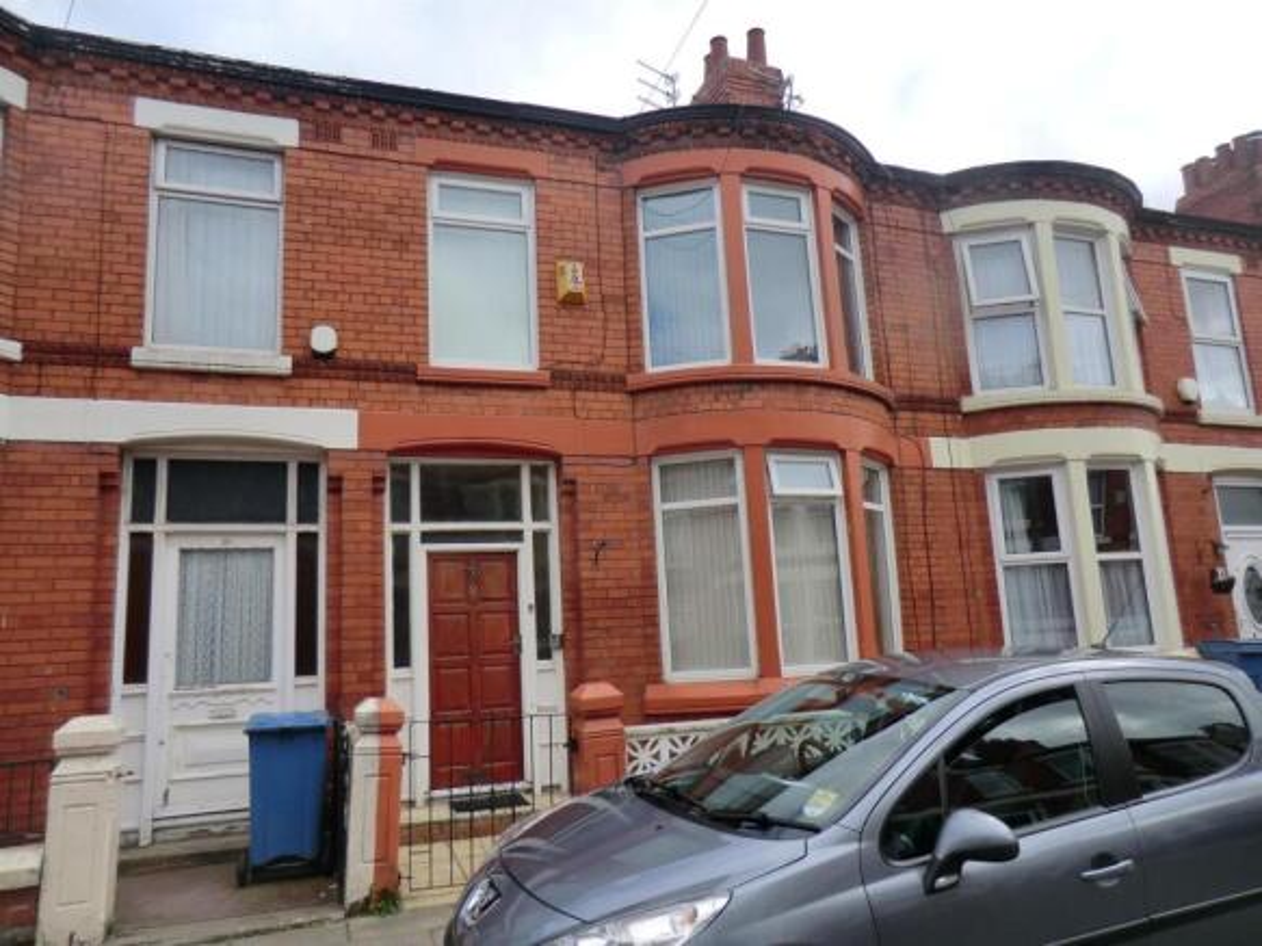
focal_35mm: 24
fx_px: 875
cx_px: 631
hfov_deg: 71.6
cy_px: 473
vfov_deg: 56.8
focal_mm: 4.3
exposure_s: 1/400
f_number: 3.2
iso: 64
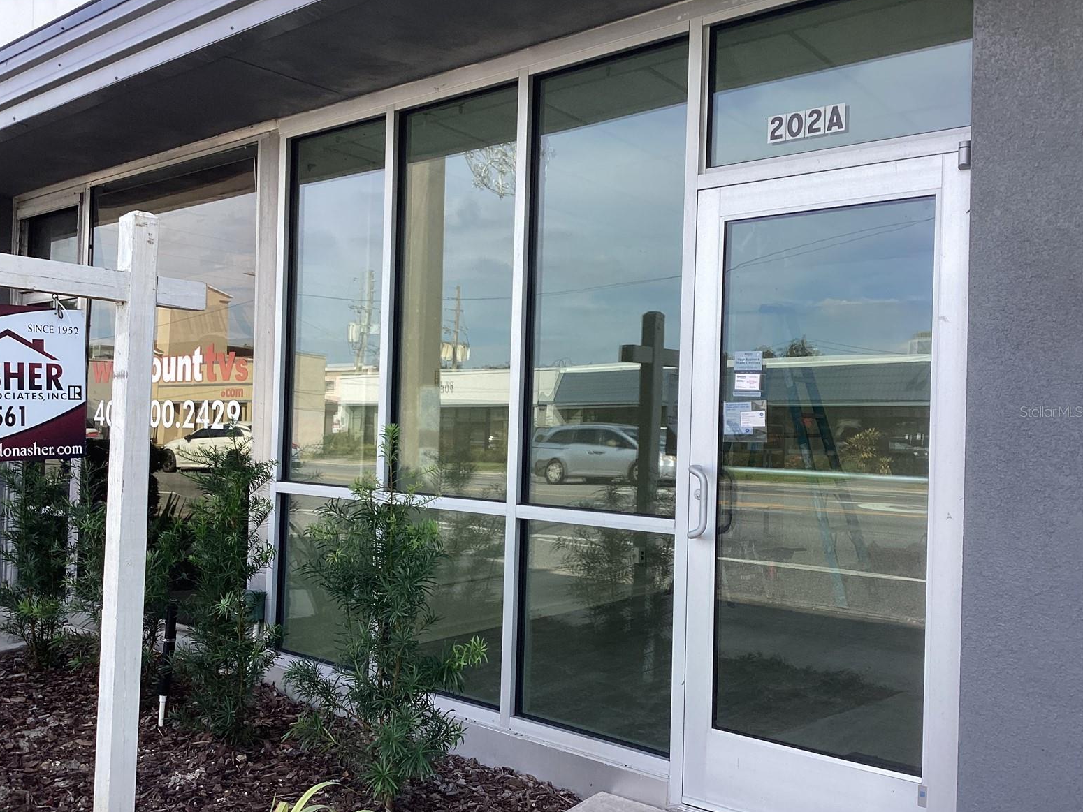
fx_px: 1001
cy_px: 411
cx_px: 527
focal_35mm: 32
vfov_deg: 44.2
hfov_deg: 56.8
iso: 25
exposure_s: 1/285
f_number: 2.4
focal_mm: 3.3
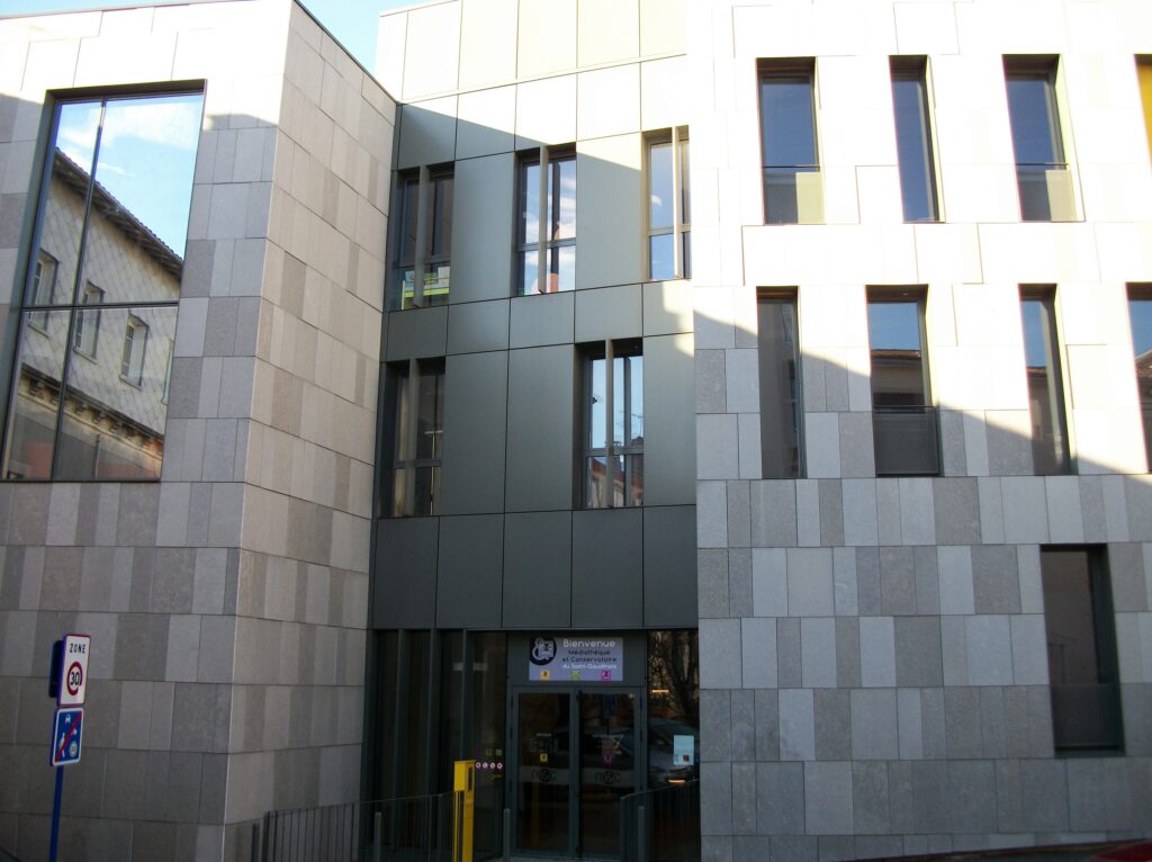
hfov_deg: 56.9
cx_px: 576
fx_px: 1064
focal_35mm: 32
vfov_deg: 44.1
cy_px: 431
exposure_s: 1/200
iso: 80
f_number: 2.9
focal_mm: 5.7
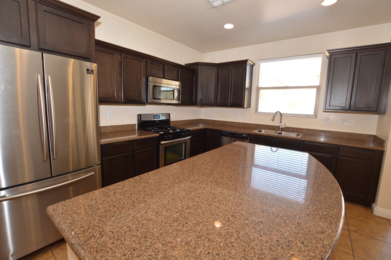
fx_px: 163
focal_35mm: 15
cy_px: 130
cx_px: 196
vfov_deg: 77.2
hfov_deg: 100.4
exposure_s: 1/80
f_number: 4.5
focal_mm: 10
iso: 400
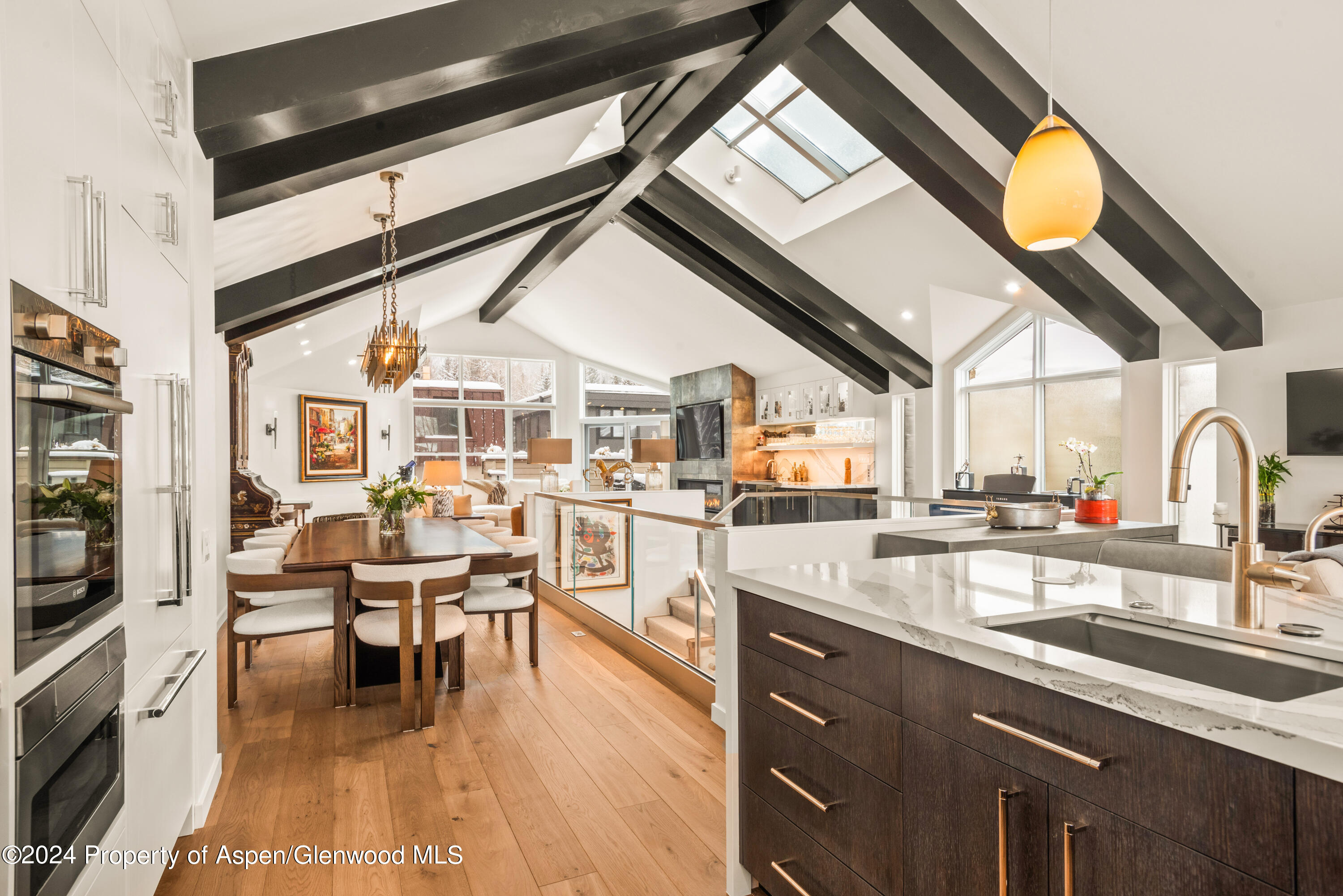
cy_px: 448
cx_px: 672
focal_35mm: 20
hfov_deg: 84.0
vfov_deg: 62.0
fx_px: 746
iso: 400
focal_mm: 20
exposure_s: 1/4
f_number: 11
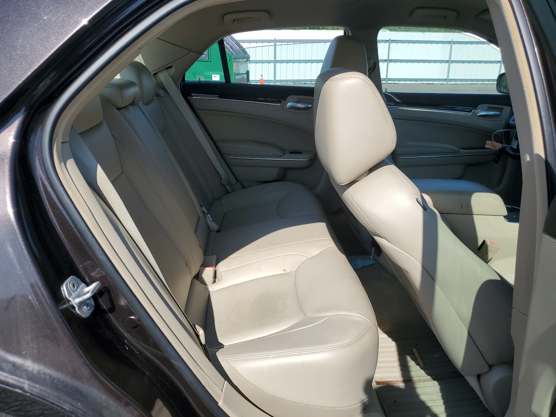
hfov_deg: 67.3
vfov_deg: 53.1
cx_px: 278
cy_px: 208
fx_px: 418
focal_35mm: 26
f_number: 1.5
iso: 50
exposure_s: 1/2500
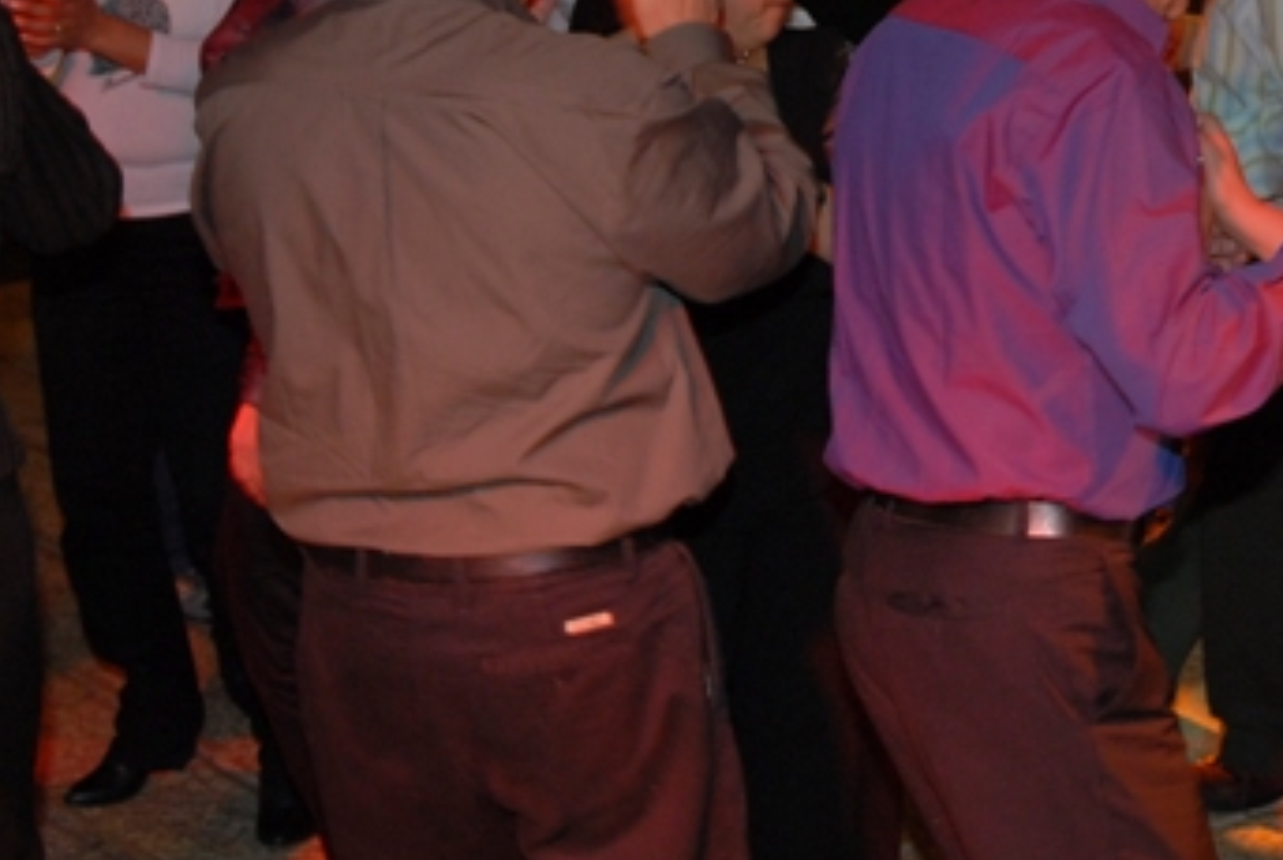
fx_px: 3213
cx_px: 1238
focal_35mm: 90
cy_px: 127
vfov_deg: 15.1
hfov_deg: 21.9
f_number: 6.3
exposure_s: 1/60
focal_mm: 28
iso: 500
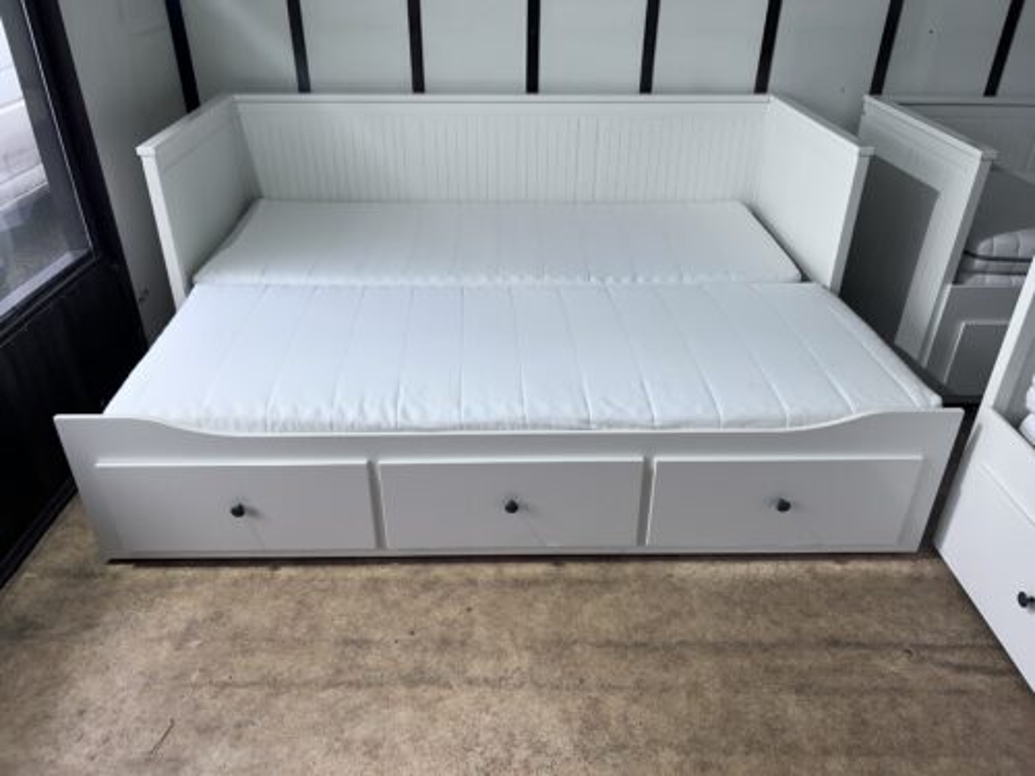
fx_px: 777
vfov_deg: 53.1
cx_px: 518
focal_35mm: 26
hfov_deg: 67.3
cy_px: 388
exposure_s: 1/100
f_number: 1.5
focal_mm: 5.7
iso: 40
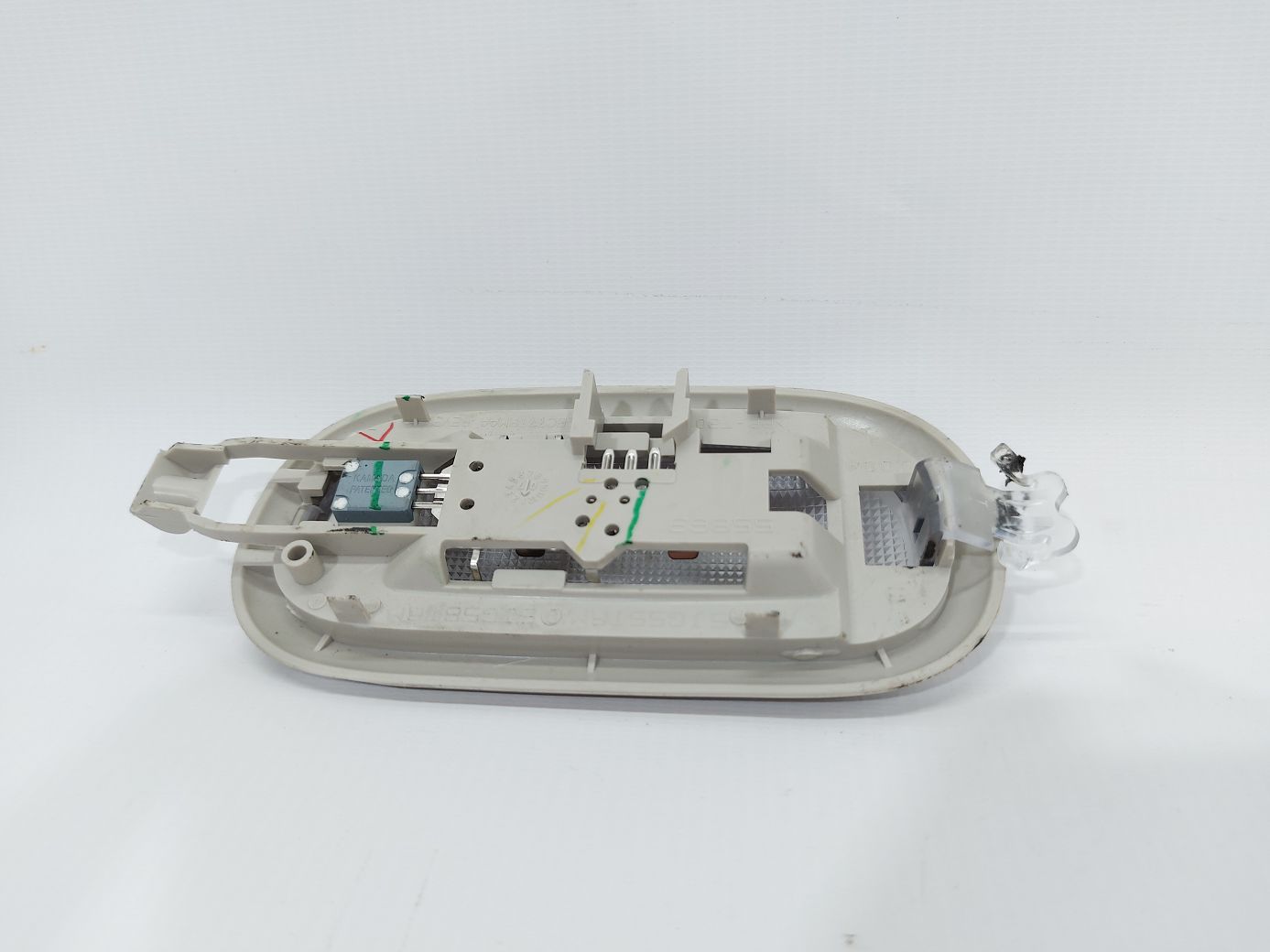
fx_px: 880
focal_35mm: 24
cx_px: 635
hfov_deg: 71.6
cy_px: 476
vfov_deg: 56.8
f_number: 1.8
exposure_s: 1/50
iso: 40
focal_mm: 5.23
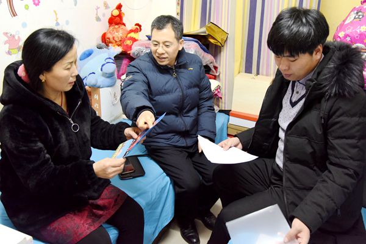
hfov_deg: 61.9
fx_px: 305
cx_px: 183
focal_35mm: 30
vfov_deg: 43.6
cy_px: 122
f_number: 4
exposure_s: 1/25
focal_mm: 30
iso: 2500
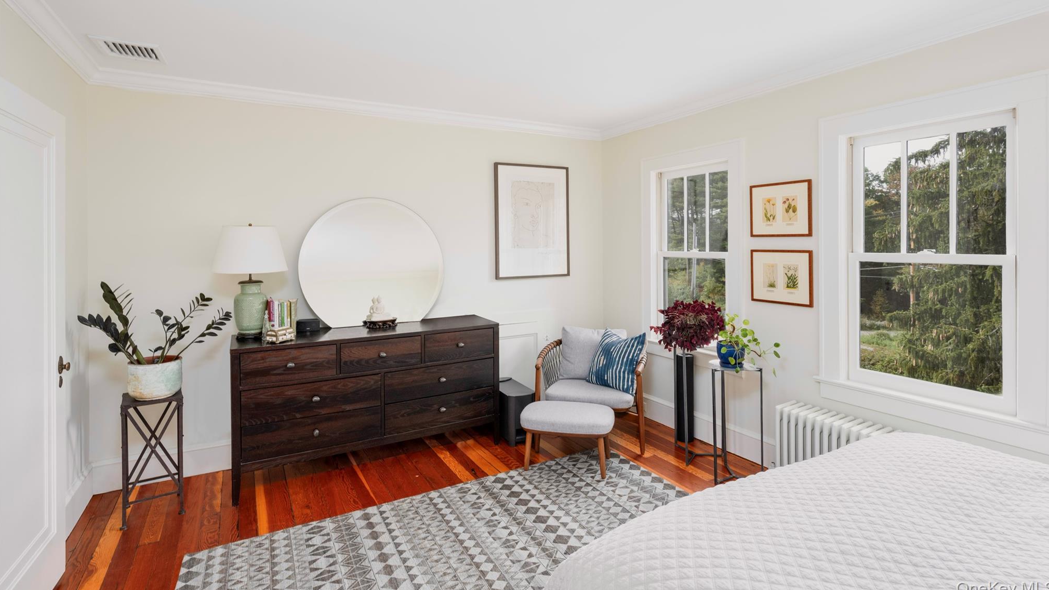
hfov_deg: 94.2
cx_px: 529
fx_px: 488
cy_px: 246
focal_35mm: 18
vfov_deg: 62.0
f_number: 8
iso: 250
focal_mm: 16.5
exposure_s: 1/200
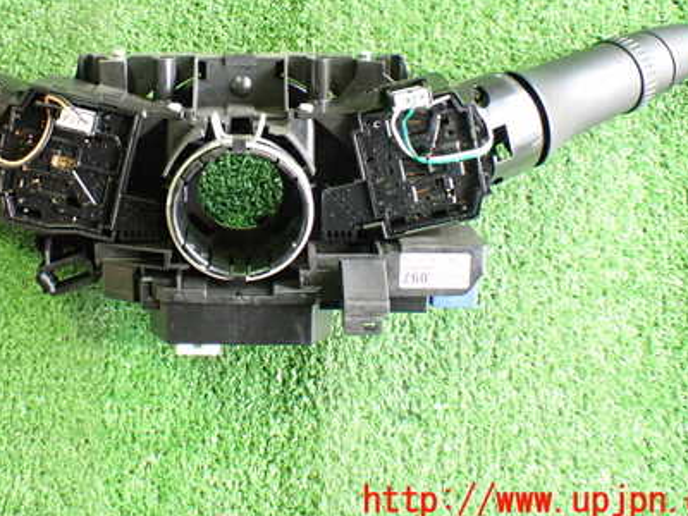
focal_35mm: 45
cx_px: 236
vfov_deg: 31.7
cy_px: 136
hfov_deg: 41.6
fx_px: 894
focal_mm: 5.4
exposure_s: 1/40
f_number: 2.3
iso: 800
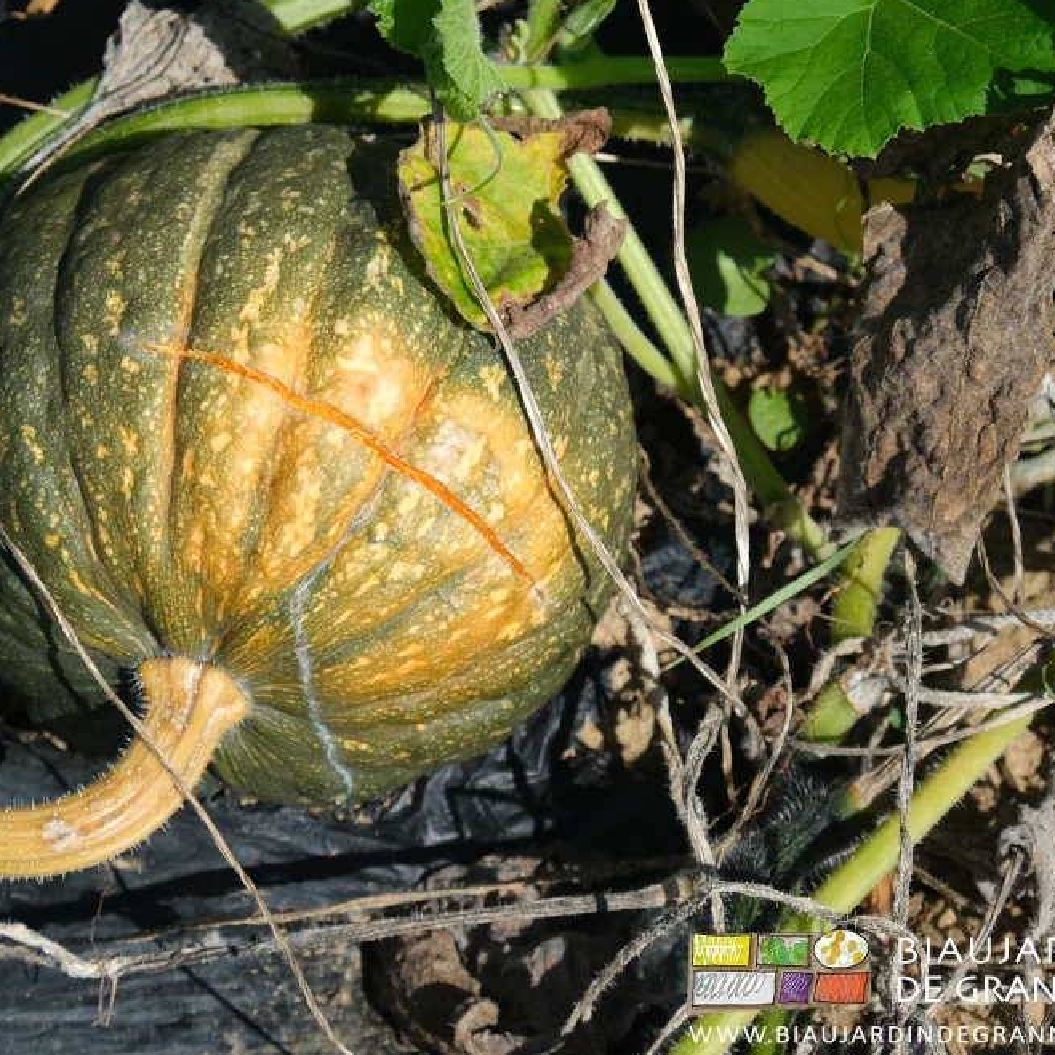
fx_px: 3689
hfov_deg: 16.2
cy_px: 524
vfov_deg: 16.3
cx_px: 367
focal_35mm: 107
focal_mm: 55
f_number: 7.1
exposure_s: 1/450
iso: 160
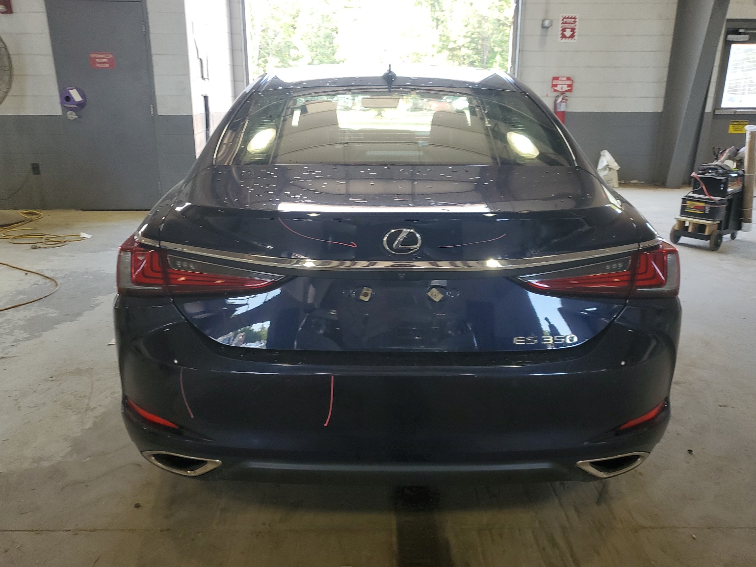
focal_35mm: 27
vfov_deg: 51.4
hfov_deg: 65.3
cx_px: 390
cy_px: 276
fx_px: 590
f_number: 1.5
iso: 84
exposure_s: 1/120
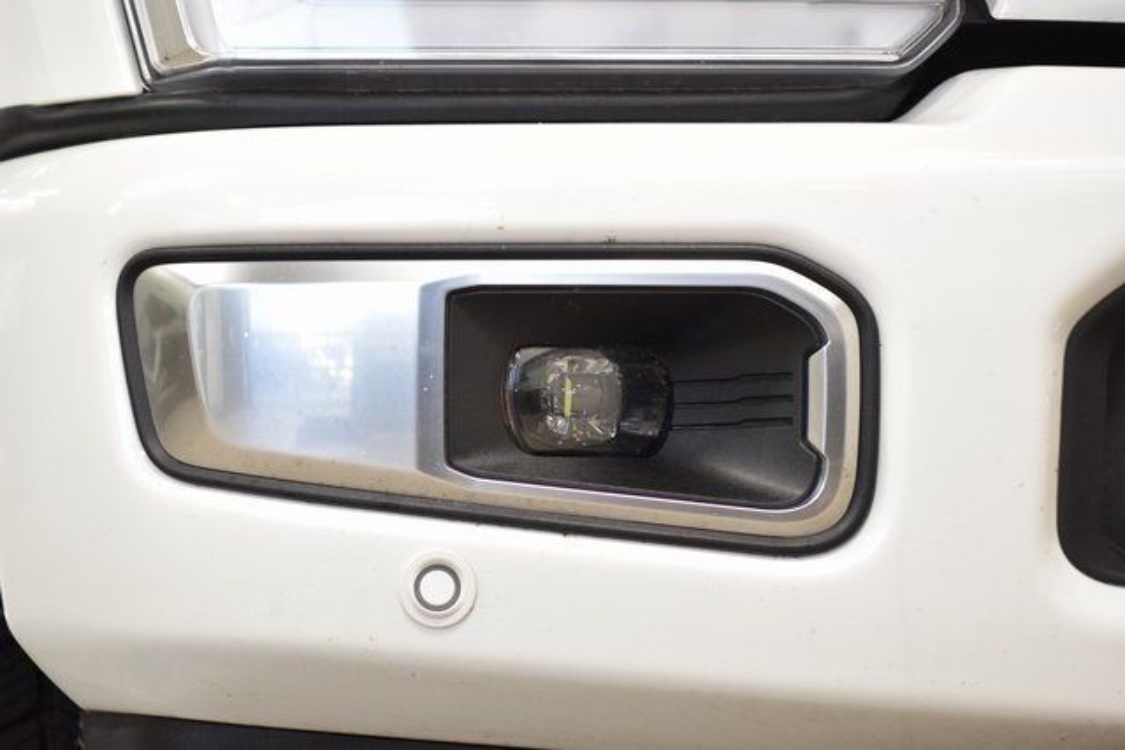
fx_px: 3282
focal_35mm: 105
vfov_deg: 13.0
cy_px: 375
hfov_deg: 19.5
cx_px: 562
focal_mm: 70
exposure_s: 1/125
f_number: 3.5
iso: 1600
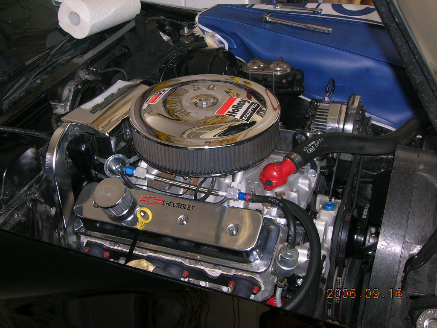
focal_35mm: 42
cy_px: 164
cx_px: 218
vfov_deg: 34.3
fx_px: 530
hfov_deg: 44.8
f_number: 3.1
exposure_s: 1/60.1
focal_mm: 7
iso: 50
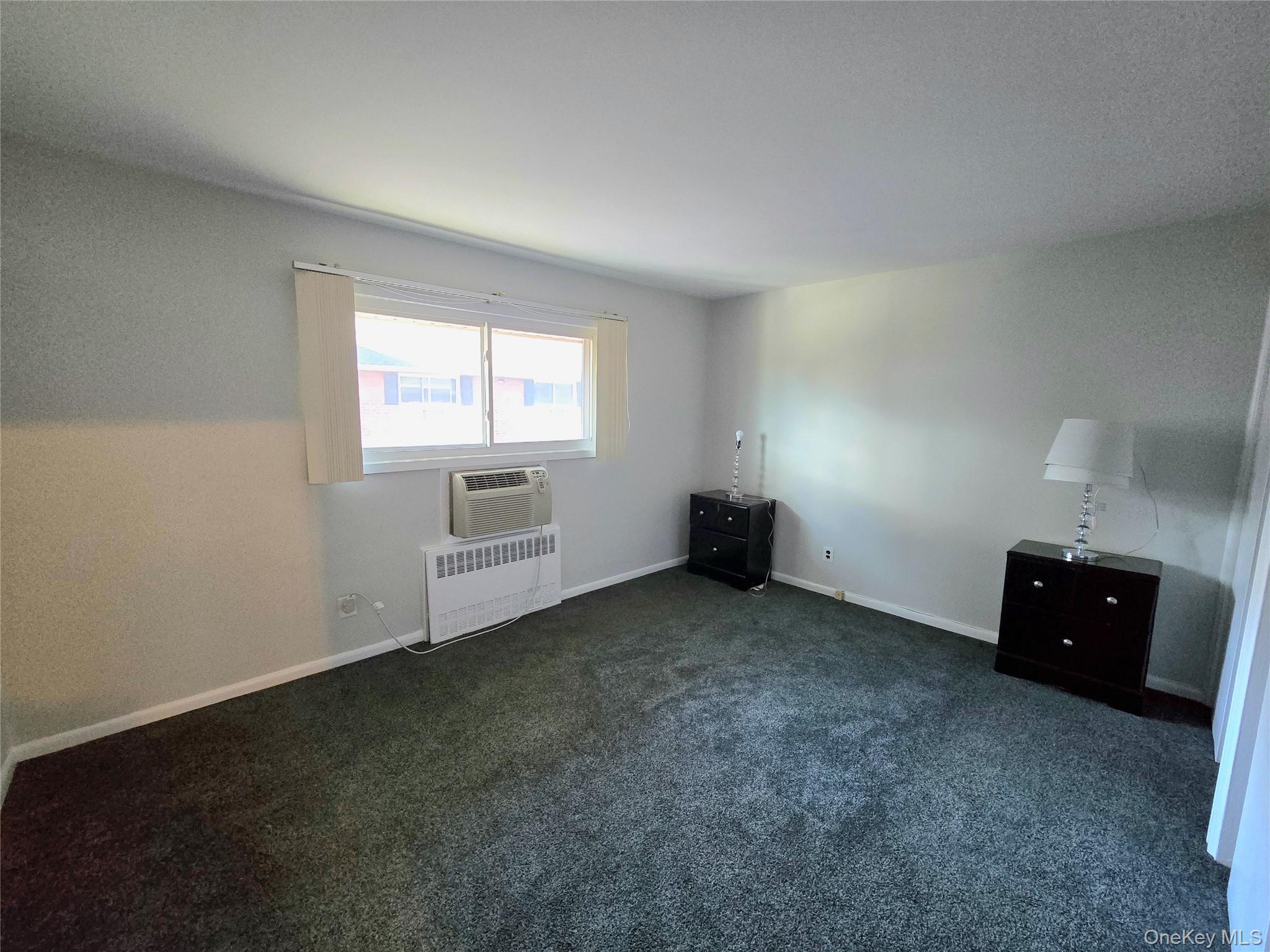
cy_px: 476
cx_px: 635
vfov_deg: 89.9
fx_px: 477
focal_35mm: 13
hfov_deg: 106.2
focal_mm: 2.2
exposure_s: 1/60.2
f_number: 2.2
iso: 1000
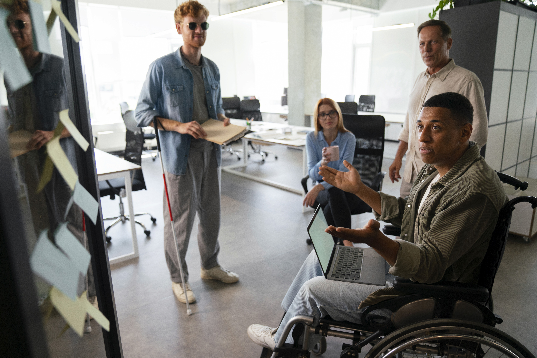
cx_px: 268
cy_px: 179
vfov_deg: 53.1
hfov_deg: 73.7
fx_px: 358
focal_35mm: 24
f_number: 2.8
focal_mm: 24
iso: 640
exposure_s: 1/250
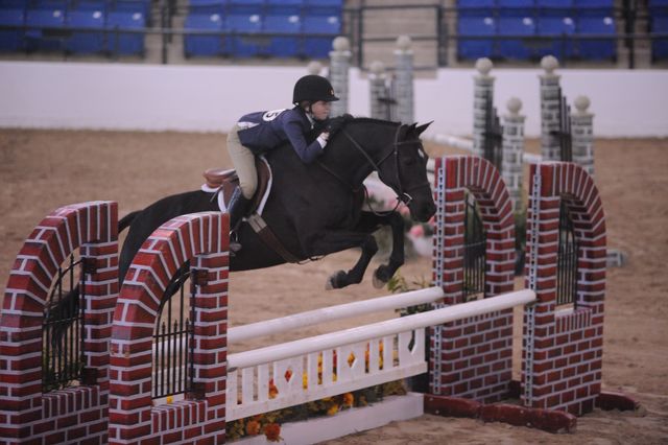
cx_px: 334
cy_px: 222
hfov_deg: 11.4
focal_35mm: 180
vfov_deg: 7.6
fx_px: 3338
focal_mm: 180
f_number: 2.8
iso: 5000
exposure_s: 1/400
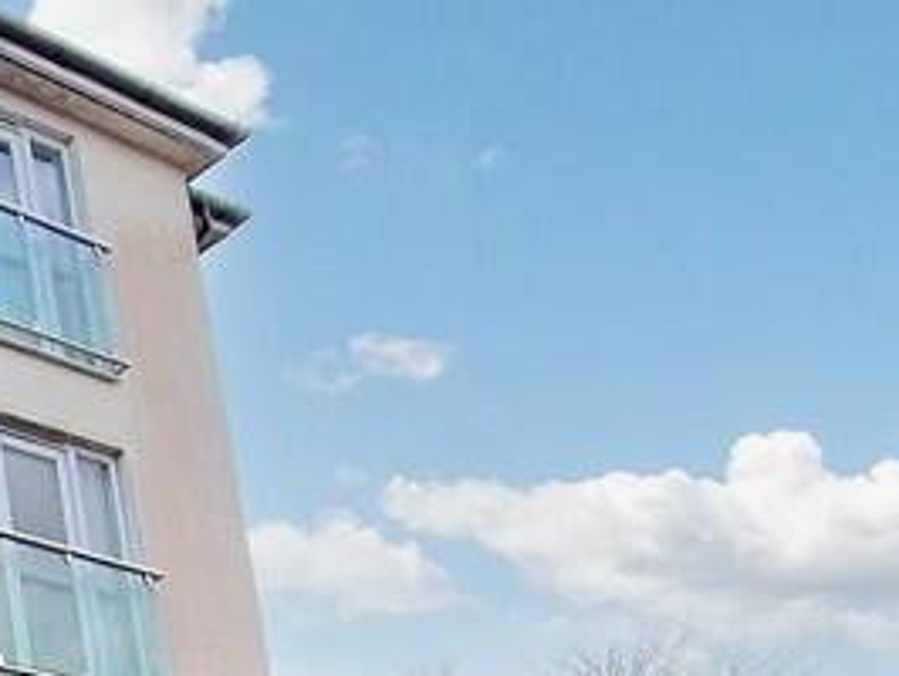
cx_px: -585
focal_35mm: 50
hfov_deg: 24.6
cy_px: 919
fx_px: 1300
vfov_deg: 24.7
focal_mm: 2.2
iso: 50
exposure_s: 1/760
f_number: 2.2
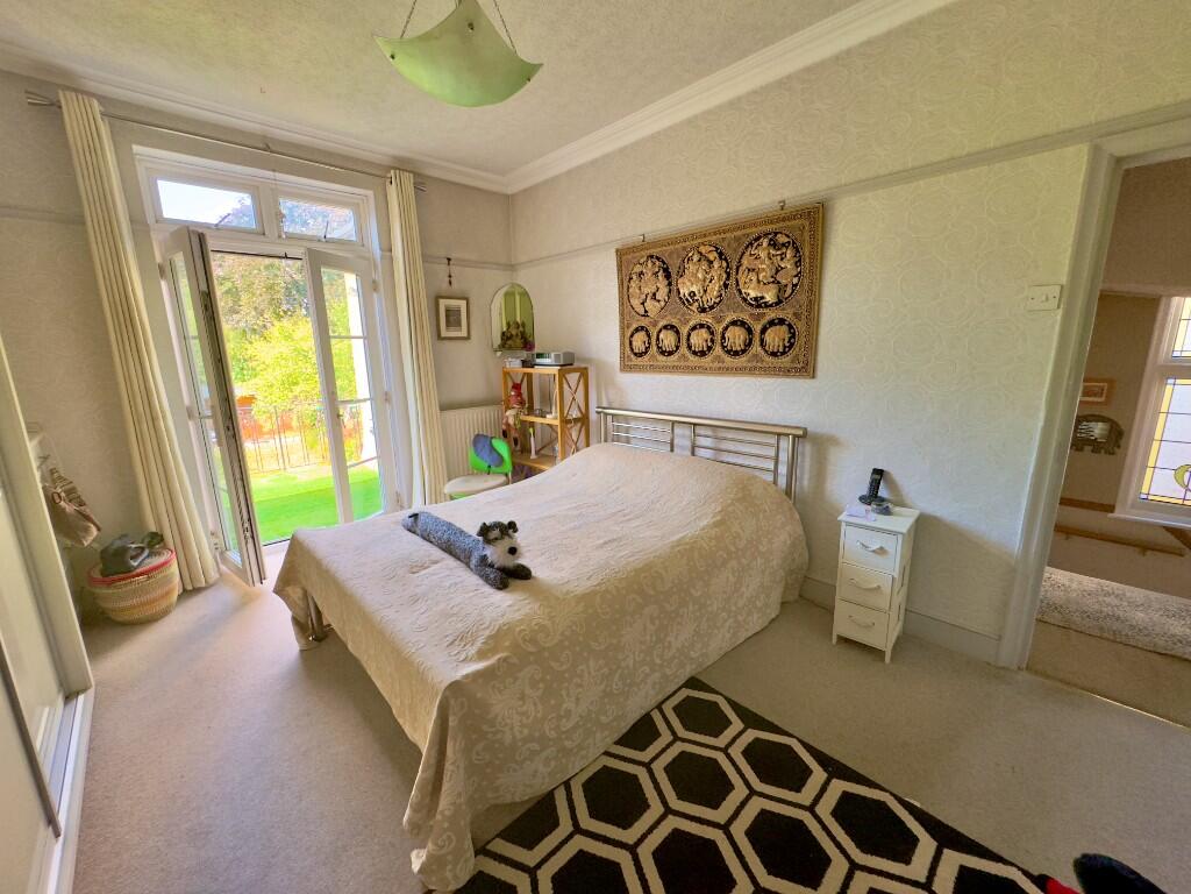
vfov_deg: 85.7
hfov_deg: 102.1
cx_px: 596
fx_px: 482
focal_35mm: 14
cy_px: 447
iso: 125
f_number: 2.2
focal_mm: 2.22
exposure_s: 1/99
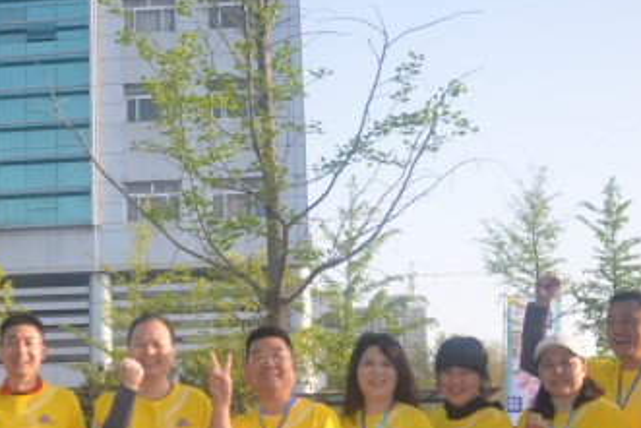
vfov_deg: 21.8
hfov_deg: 31.9
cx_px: 118
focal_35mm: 61
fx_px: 1087
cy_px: 380
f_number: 4
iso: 125
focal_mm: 18
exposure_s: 1/250
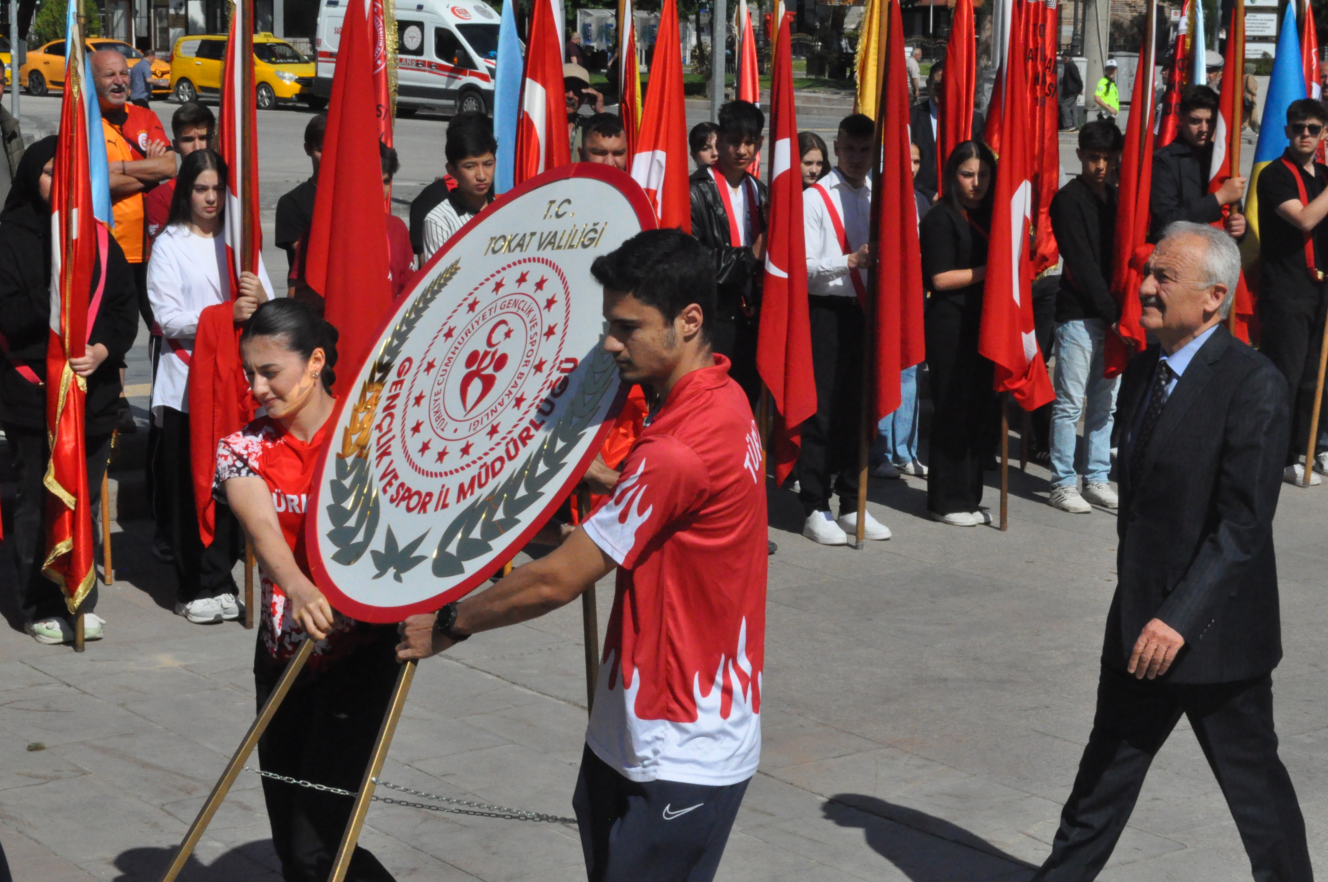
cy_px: 441
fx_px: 2653
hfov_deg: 28.1
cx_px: 664
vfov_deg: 18.9
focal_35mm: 72
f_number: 22
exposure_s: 1/2000
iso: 3200
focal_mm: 48
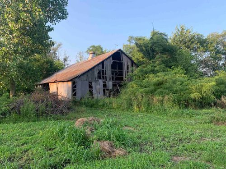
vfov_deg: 53.1
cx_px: 113
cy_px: 84
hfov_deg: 67.3
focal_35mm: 26
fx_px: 170
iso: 25
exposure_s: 1/431
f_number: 1.8
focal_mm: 4.25
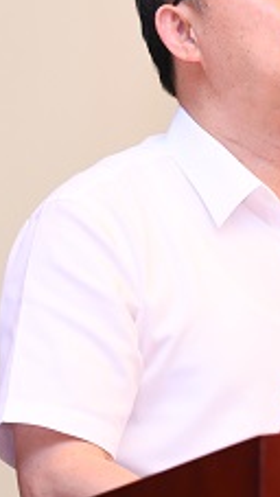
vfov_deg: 5.6
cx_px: 411
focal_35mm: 383
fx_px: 5046
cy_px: 99
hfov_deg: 3.2
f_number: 2.8
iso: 1250
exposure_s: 1/160
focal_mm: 130
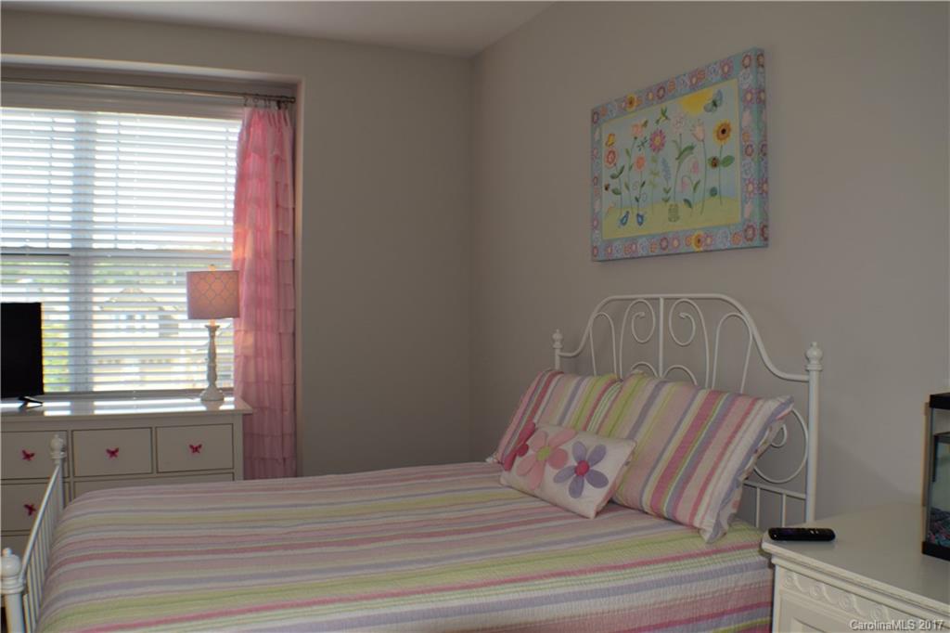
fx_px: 989
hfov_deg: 51.3
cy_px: 316
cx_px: 475
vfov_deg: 35.5
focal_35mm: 38
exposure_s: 1/125
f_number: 5.6
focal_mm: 25
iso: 320
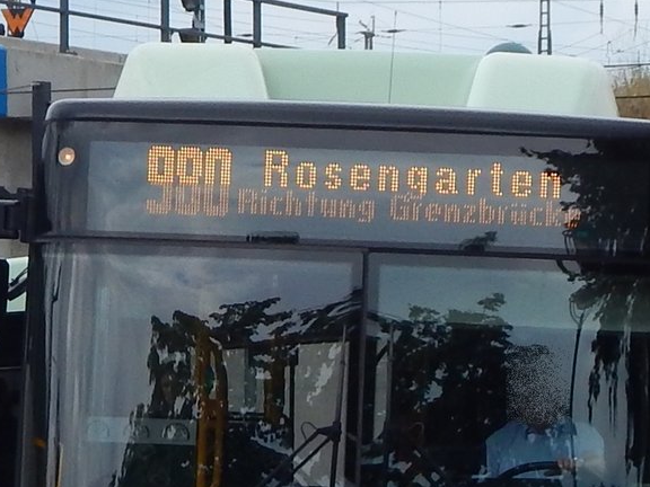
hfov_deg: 19.5
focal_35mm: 100
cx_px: 138
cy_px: 413
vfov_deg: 14.7
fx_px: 1878
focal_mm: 8.6
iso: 125
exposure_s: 1/1250
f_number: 3.7
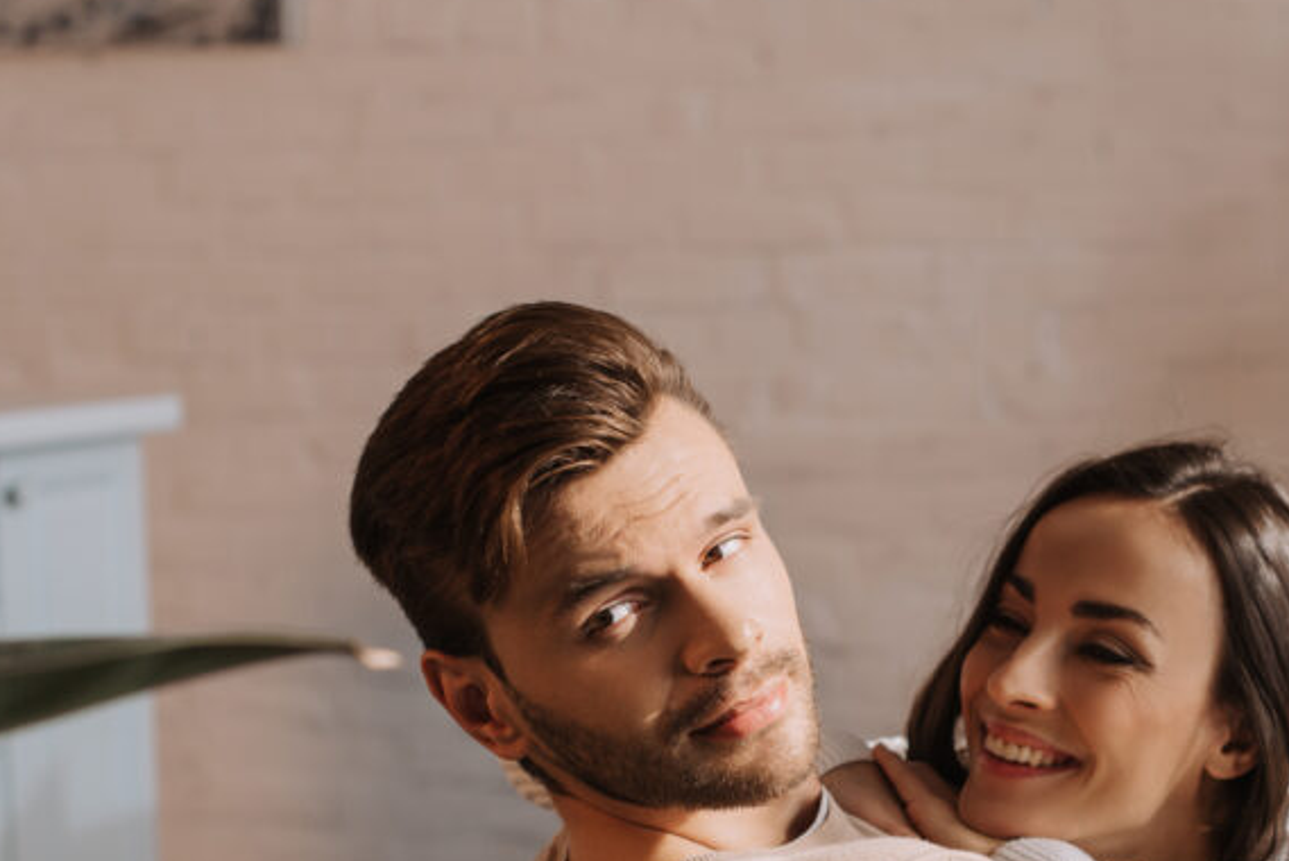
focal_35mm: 90
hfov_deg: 22.5
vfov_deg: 15.1
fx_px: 3224
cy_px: 705
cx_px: 897
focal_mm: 50
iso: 64
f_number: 3.5
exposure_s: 1/200
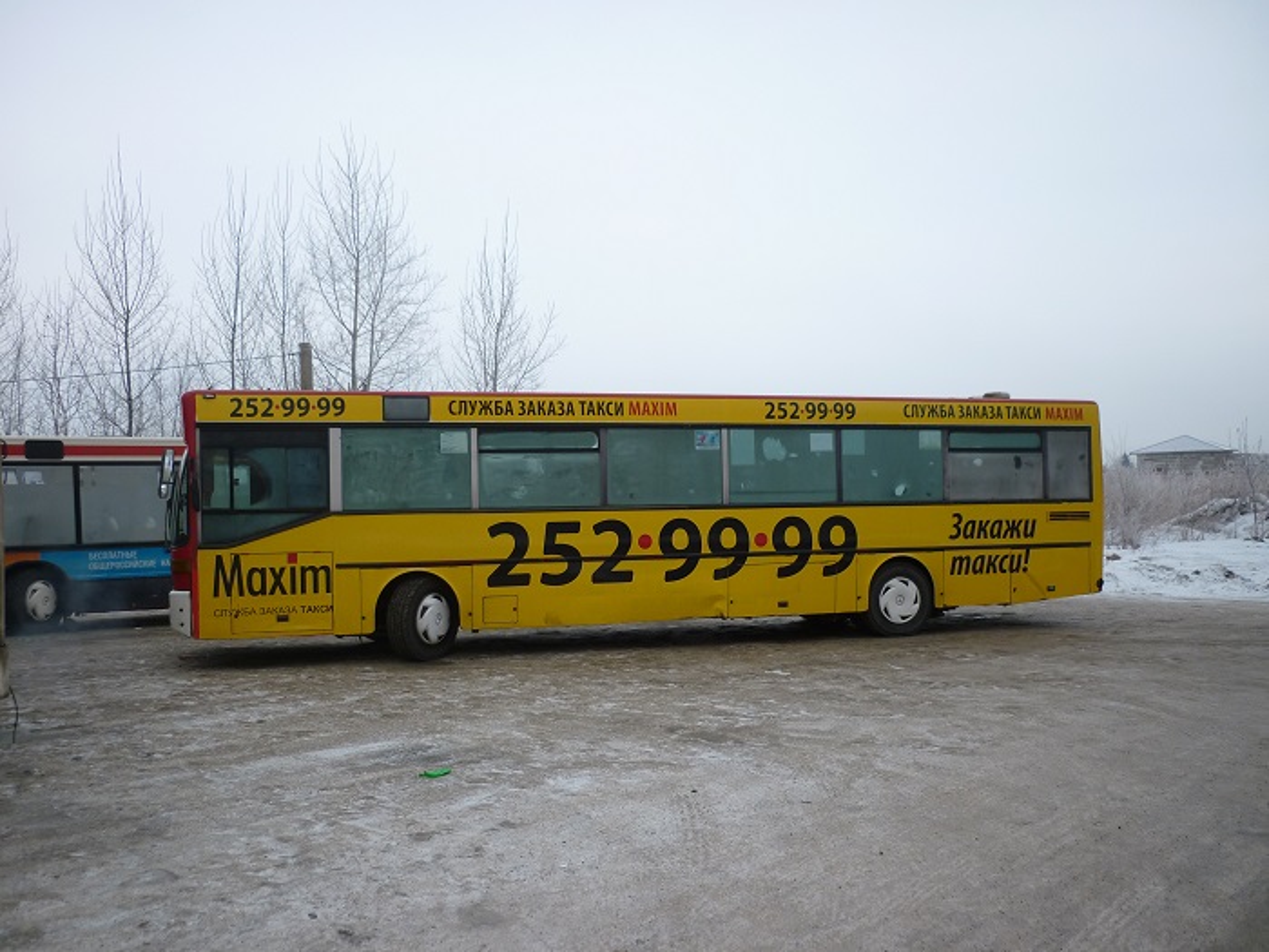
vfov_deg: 42.9
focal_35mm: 33
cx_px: 634
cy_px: 476
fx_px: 1210
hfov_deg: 55.4
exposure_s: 1/640
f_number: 2.8
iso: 80
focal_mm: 5.5
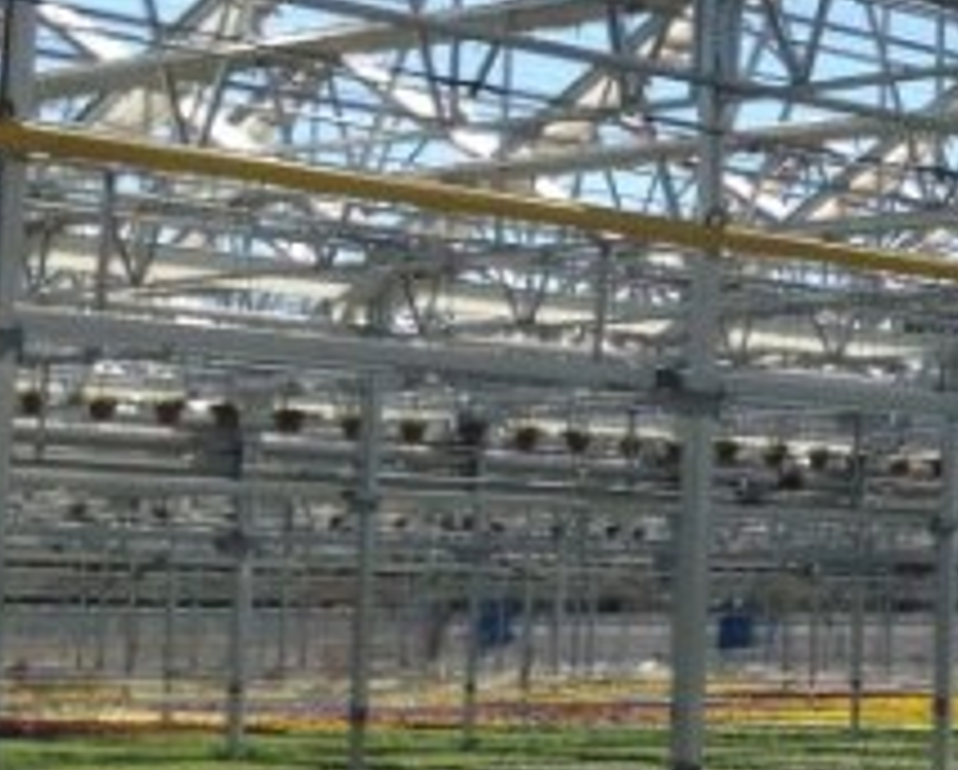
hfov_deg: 15.0
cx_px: 1570
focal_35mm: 116
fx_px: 3293
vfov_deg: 13.3
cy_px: 405
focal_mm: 4.12
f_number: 2.4
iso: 50
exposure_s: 1/1938
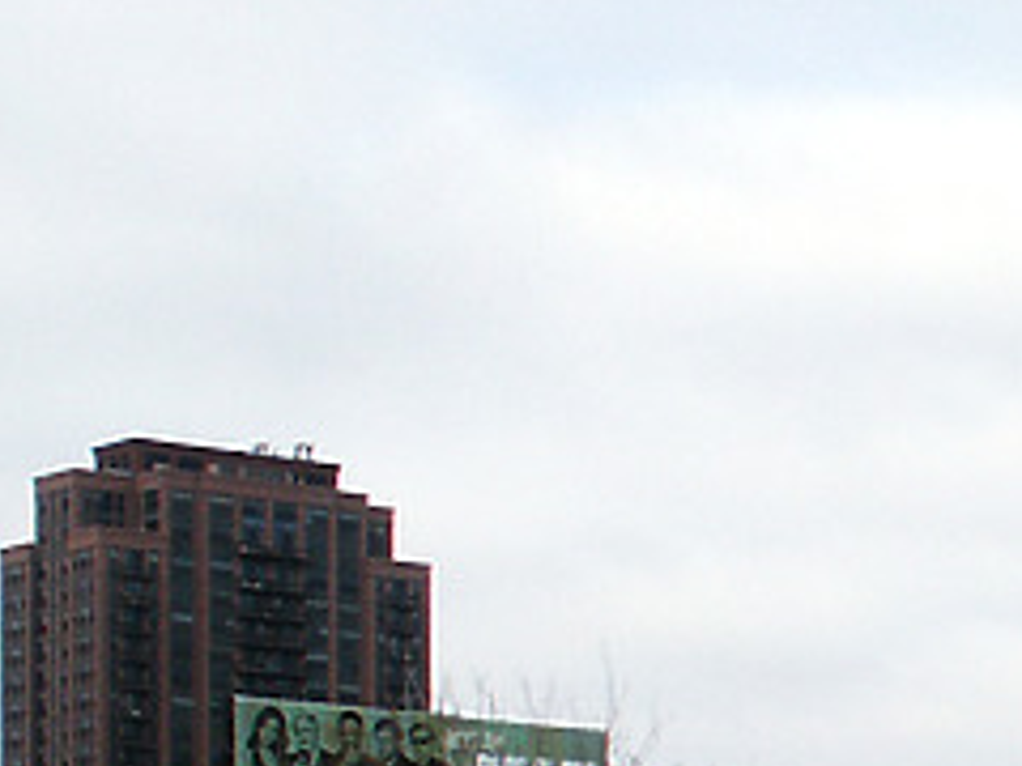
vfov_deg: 11.1
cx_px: 1767
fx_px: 3868
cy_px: 938
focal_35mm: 131
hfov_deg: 13.7
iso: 64
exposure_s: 1/180
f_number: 6.7
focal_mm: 7.18
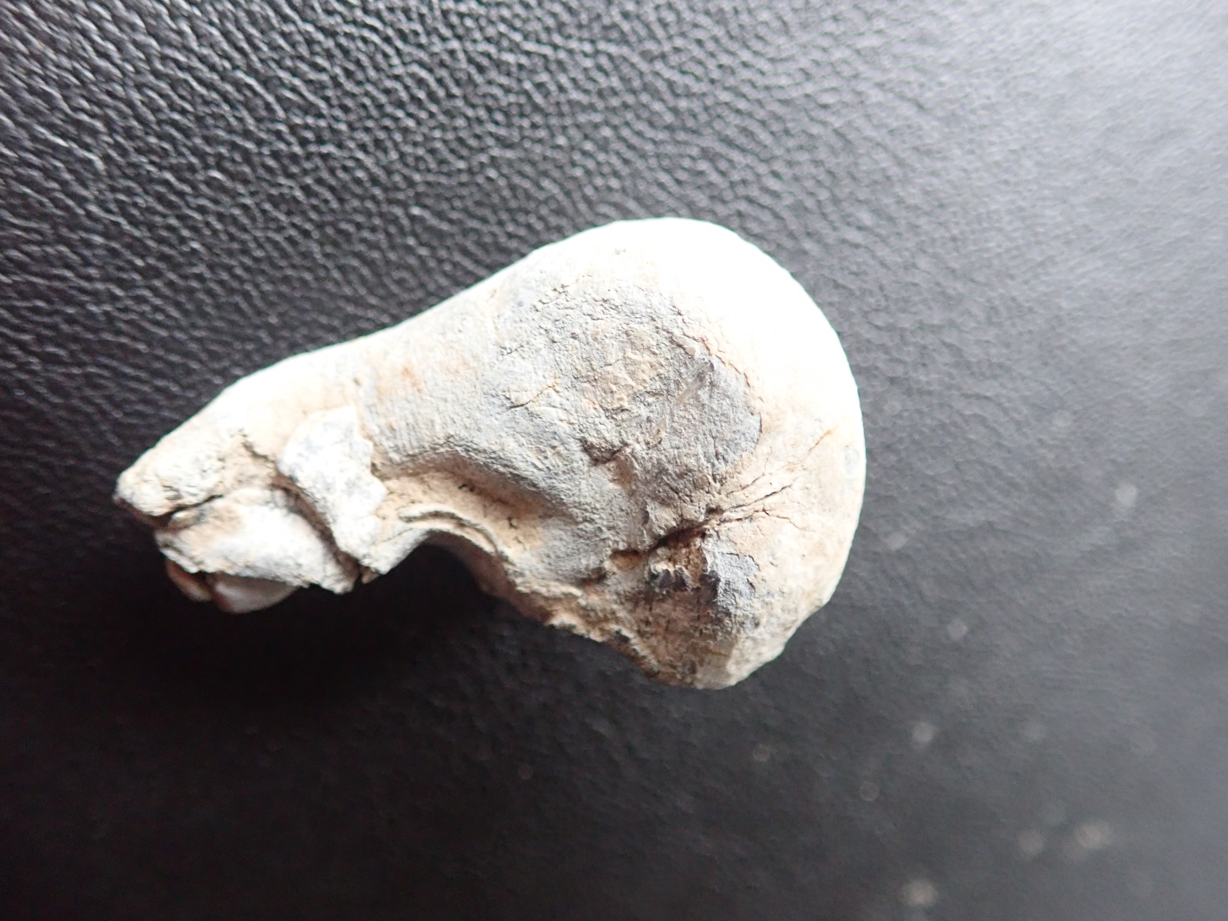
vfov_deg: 46.8
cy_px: 460
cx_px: 614
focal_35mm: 30
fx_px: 1064
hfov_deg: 60.0
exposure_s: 1/40
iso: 800
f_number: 2.3
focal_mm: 5.5
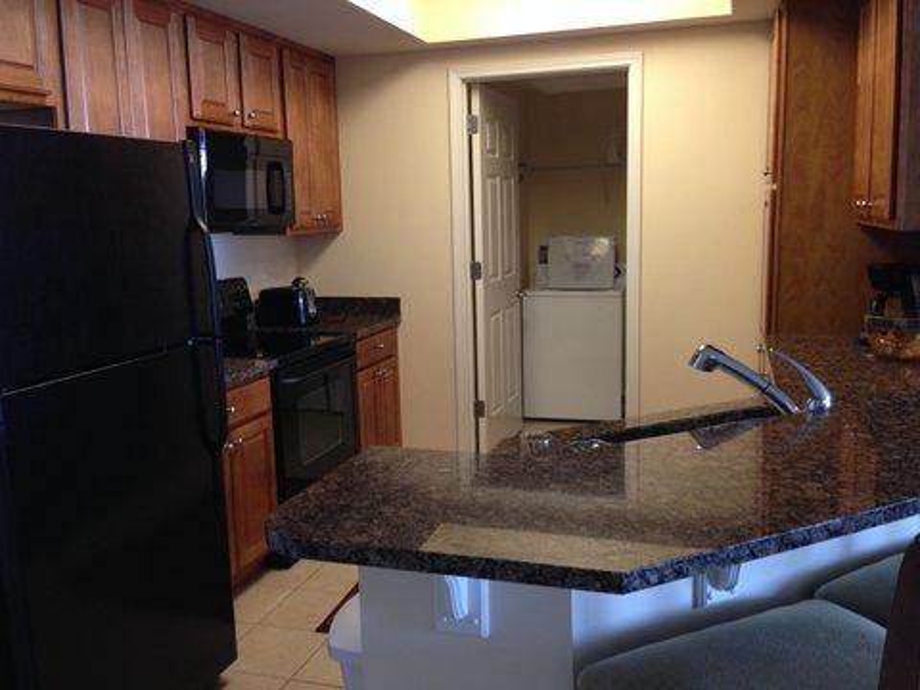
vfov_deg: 42.9
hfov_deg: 55.4
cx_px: 460
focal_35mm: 33
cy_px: 345
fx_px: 877
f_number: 2.4
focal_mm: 4.12
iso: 100
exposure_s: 1/20
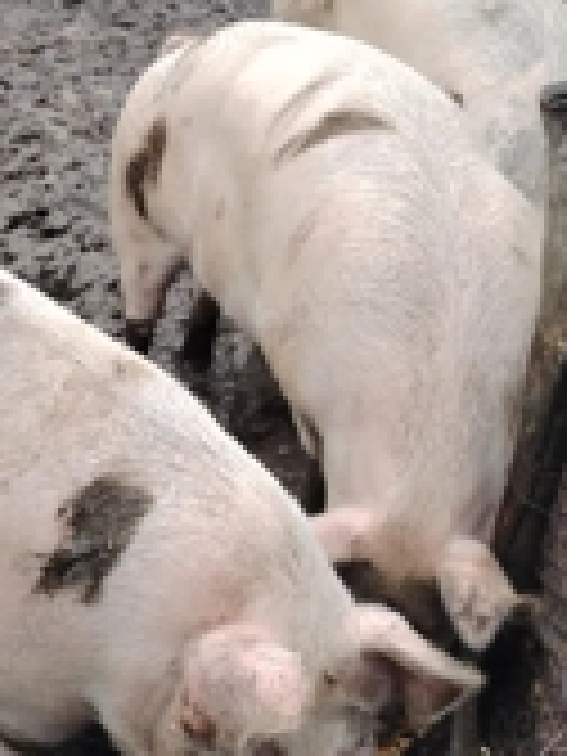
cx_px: 99
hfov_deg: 23.2
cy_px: 423
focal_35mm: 62
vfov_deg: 31.2
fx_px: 1354
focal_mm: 4.25
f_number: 1.8
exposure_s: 1/50
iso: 159
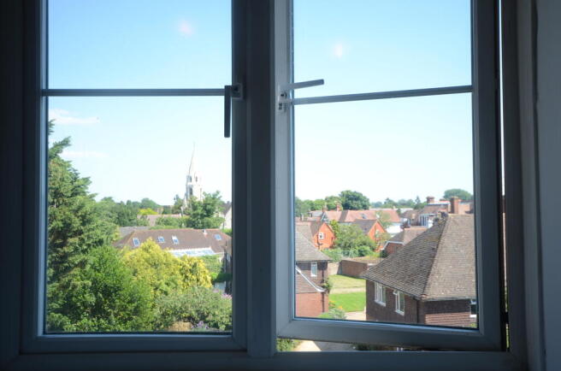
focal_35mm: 30
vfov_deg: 43.4
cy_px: 186
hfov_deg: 62.0
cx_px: 280
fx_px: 466
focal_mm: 20
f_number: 5.6
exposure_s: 1/100
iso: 100
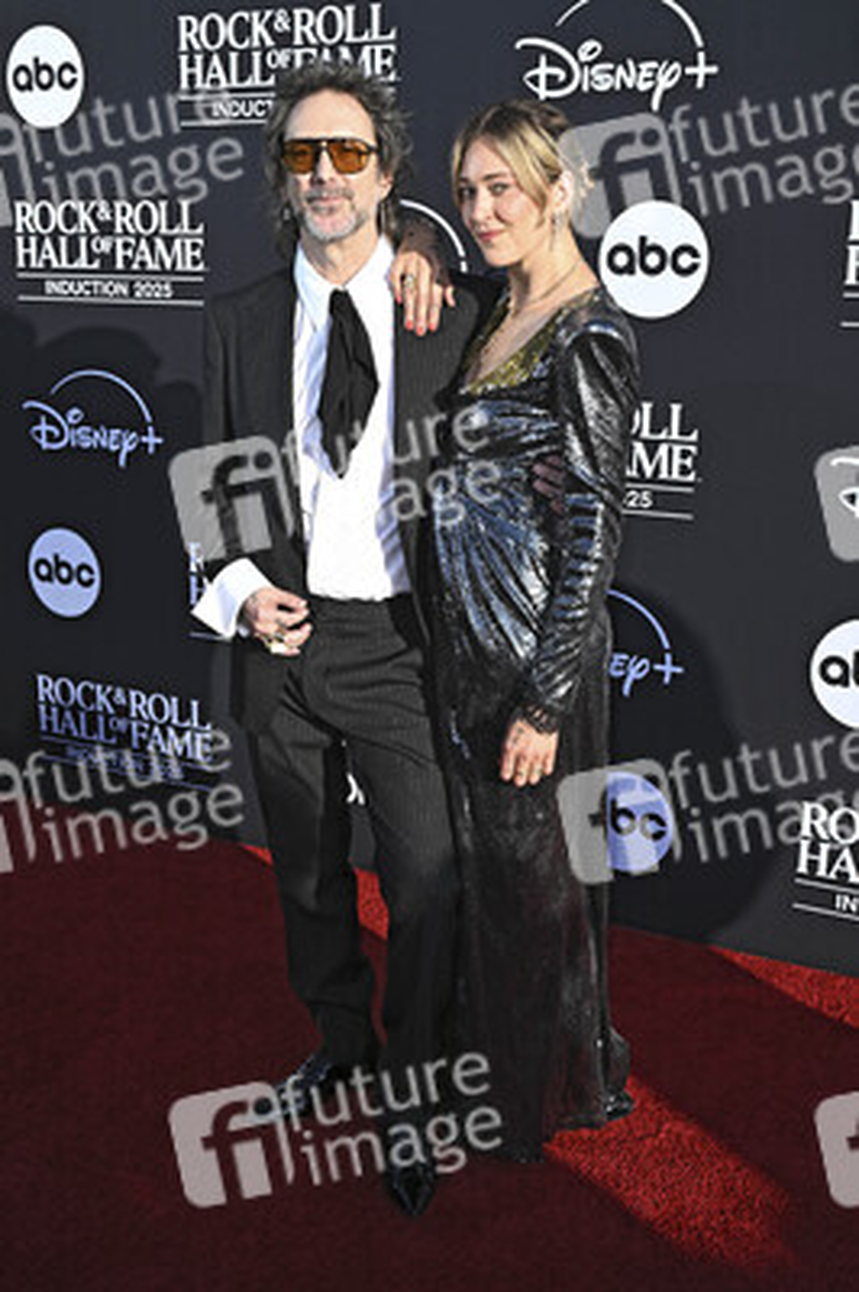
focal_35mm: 40
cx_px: 430
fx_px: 1434
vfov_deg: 48.5
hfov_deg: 33.3
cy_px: 646
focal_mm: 40
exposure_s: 1/320
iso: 250
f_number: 9
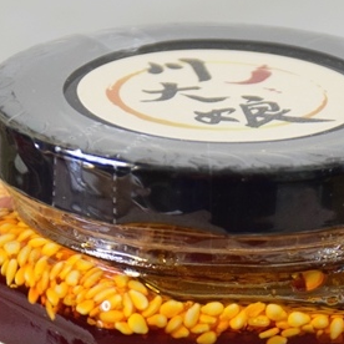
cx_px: 236
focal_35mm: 369
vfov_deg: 4.7
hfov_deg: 4.7
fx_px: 4149
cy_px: 402
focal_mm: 80
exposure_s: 1/125
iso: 1600
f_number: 5.3
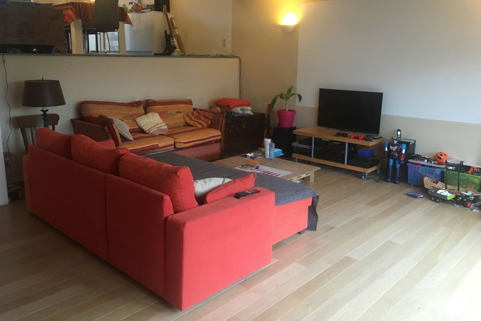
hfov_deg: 60.3
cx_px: 245
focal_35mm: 31
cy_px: 142
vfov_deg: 42.3
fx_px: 414
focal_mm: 4.15
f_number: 2.2
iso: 200
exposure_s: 1/33
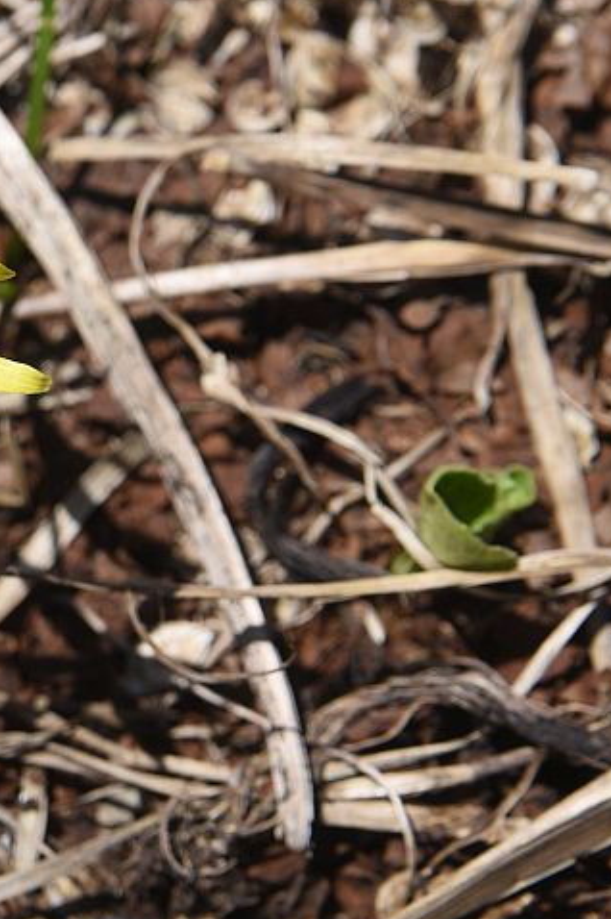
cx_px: -206
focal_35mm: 196
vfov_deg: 10.5
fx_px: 4997
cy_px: 360
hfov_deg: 6.9
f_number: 8
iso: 125
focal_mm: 72
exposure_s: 1/500
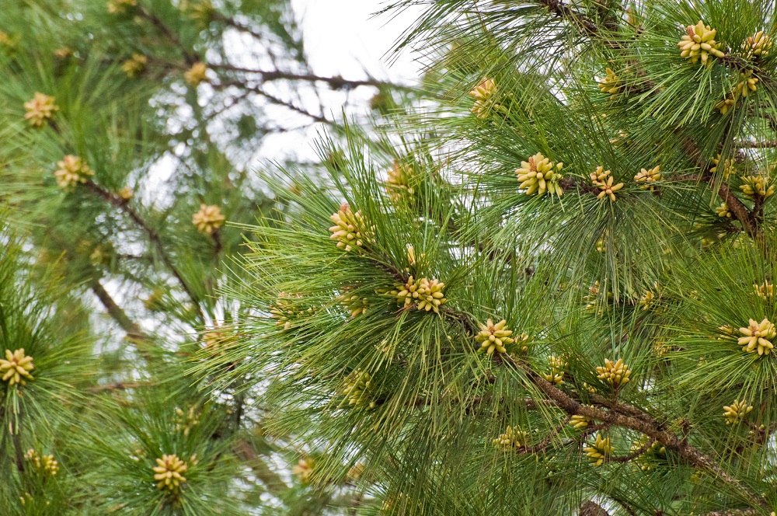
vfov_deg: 3.0
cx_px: 388
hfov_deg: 4.6
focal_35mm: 450
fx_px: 9700
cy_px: 258
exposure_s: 1/400
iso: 2500
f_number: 11
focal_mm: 300
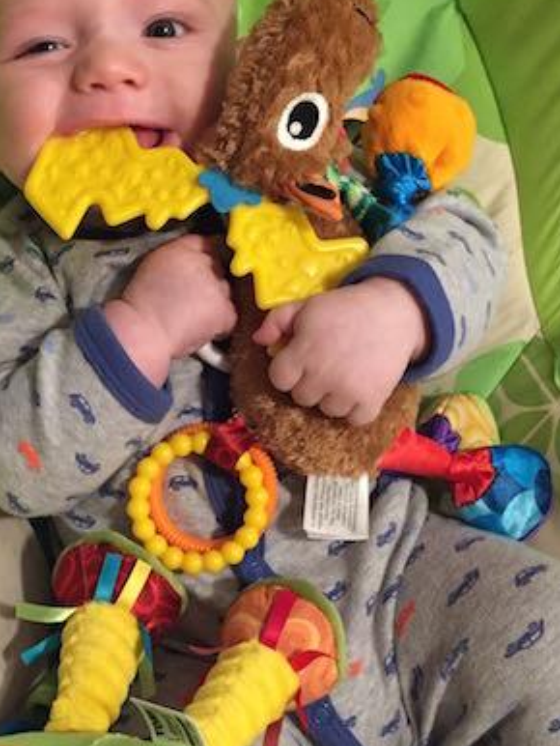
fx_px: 1185
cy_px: 434
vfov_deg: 34.8
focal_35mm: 55
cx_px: 174
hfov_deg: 26.4
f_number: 2.2
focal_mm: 4.15
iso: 250
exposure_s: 1/17
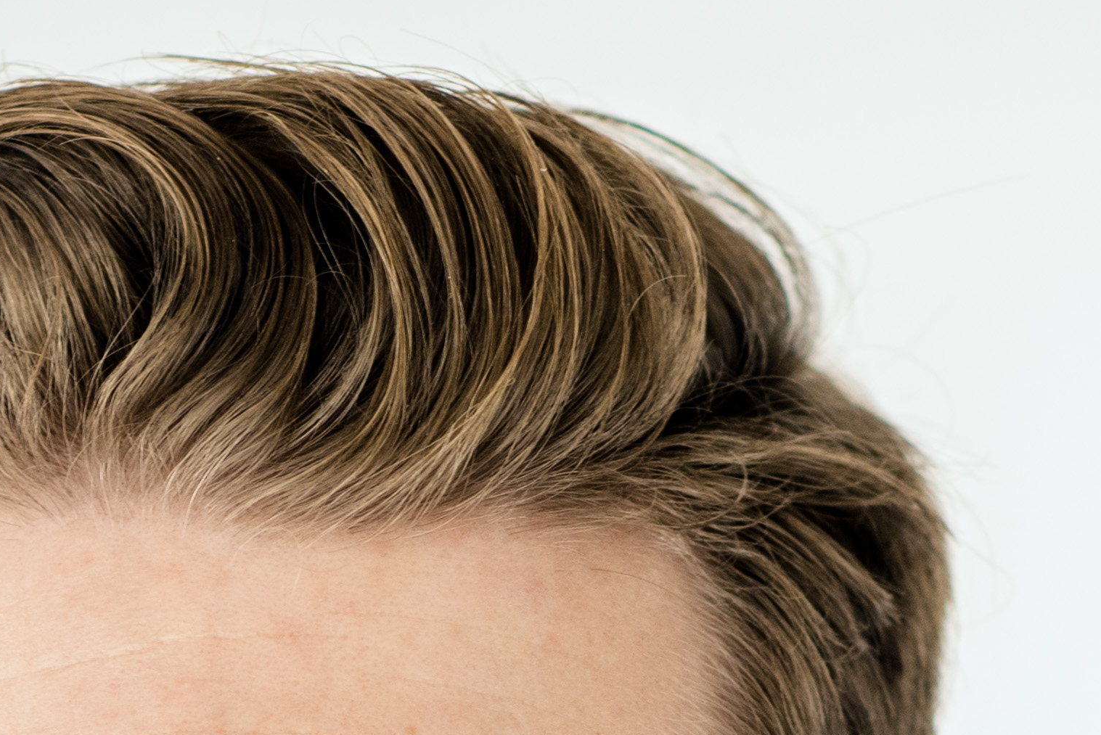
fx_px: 10311
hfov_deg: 6.1
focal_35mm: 337
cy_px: 1394
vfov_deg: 4.0
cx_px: 560
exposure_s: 1/320
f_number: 3.5
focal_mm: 85
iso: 320
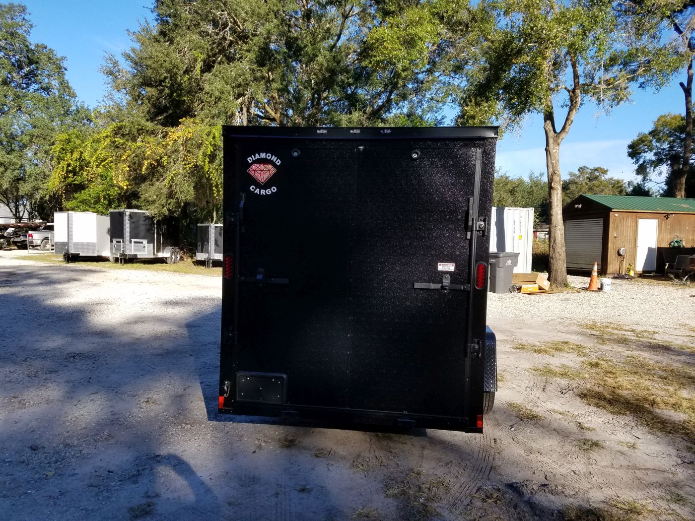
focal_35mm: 26
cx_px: 348
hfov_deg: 67.3
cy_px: 260
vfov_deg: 53.1
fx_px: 522
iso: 50
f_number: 1.7
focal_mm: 4.2
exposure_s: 1/1428
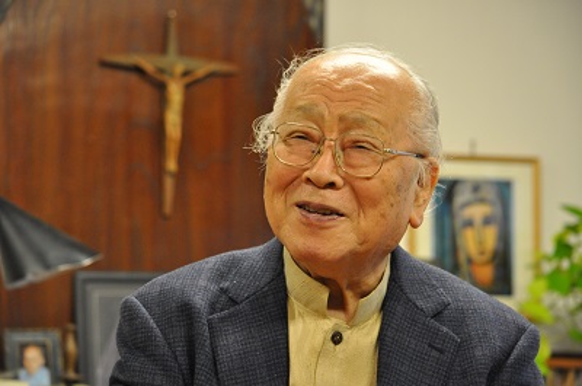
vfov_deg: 11.4
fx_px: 1936
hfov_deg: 17.1
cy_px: 193
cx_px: 291
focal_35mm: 120
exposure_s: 1/50
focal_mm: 80
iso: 1600
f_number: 4.5
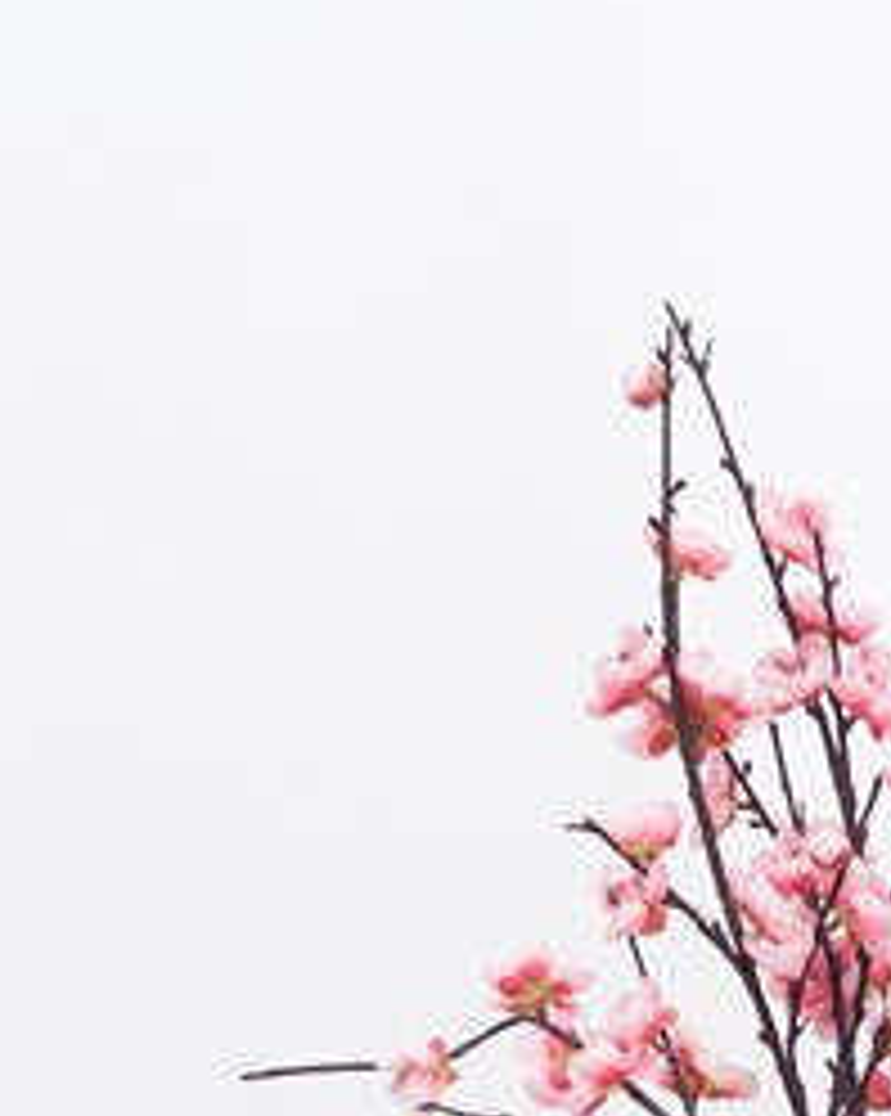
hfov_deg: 6.5
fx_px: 7657
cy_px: 1186
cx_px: 1440
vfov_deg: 8.3
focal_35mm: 232
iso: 200
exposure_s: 1/125
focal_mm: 48
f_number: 7.1
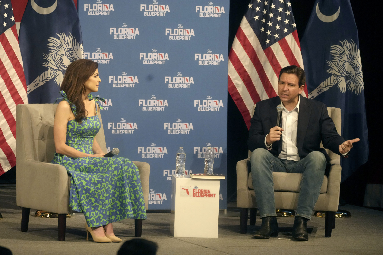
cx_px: 192
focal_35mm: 194
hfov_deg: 10.6
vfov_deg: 7.1
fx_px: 2064
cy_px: 128
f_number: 5.6
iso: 8000
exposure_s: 1/200
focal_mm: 194
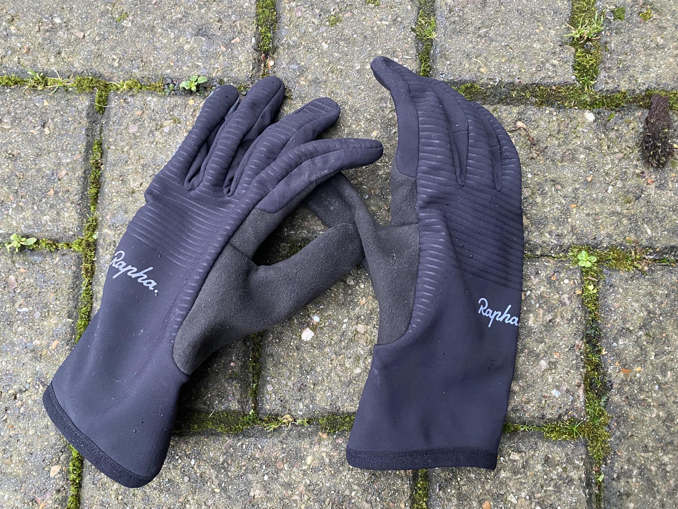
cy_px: 254
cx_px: 339
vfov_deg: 53.1
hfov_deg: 67.3
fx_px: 509
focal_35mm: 26
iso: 500
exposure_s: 1/40
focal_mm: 4.25
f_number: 1.8
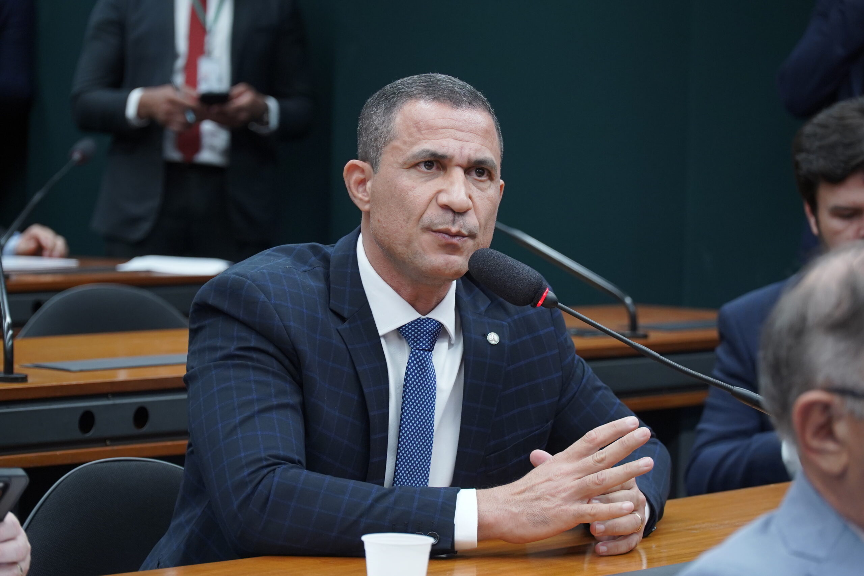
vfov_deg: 10.2
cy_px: 288
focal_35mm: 135
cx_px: 432
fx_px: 3240
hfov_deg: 15.2
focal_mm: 90
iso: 1600
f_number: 4
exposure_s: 1/160
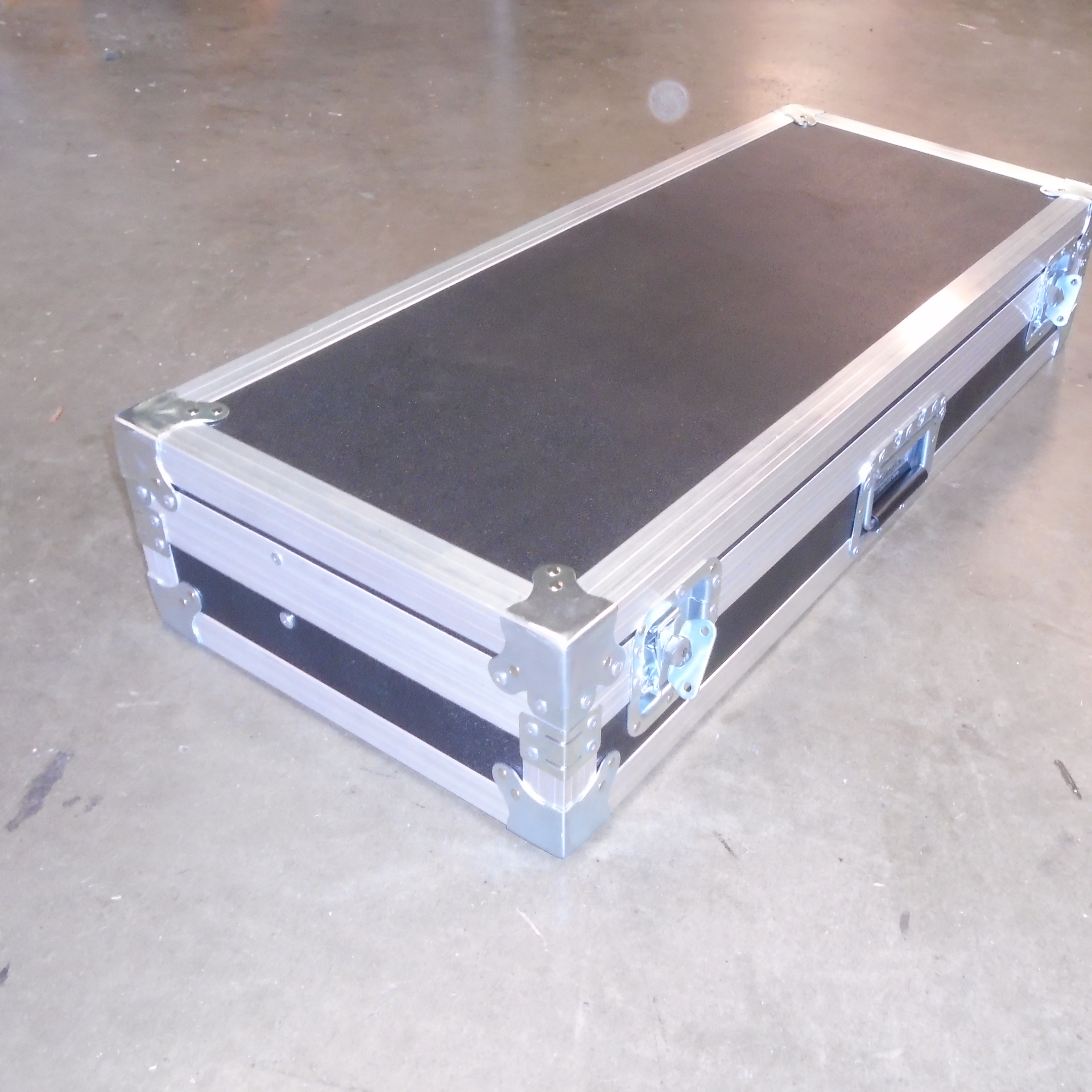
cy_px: 540
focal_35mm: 37
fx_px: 1321
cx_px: 718
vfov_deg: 44.9
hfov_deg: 44.3
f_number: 3.5
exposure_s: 1/40
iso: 400
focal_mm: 5.5
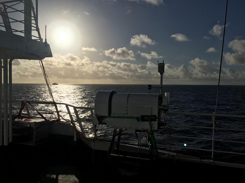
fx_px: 205
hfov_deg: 61.7
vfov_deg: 48.2
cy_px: 92
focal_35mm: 29
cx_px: 122
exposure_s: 1/15385
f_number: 2.2
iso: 25
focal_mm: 4.15
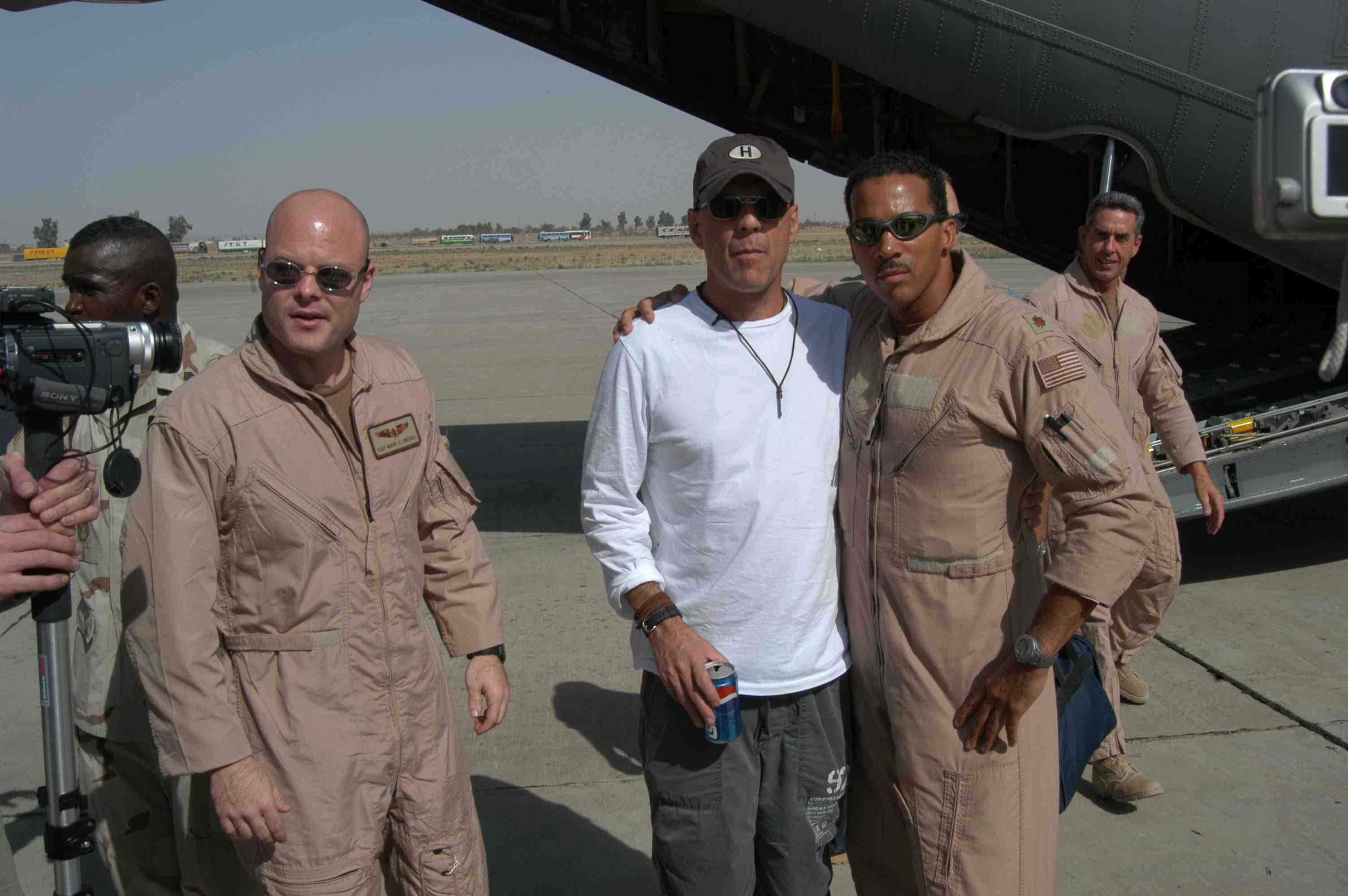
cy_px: 448
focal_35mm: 36
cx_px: 674
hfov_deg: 53.2
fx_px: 1347
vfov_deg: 36.8
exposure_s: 1/500
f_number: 11
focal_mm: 24
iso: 320
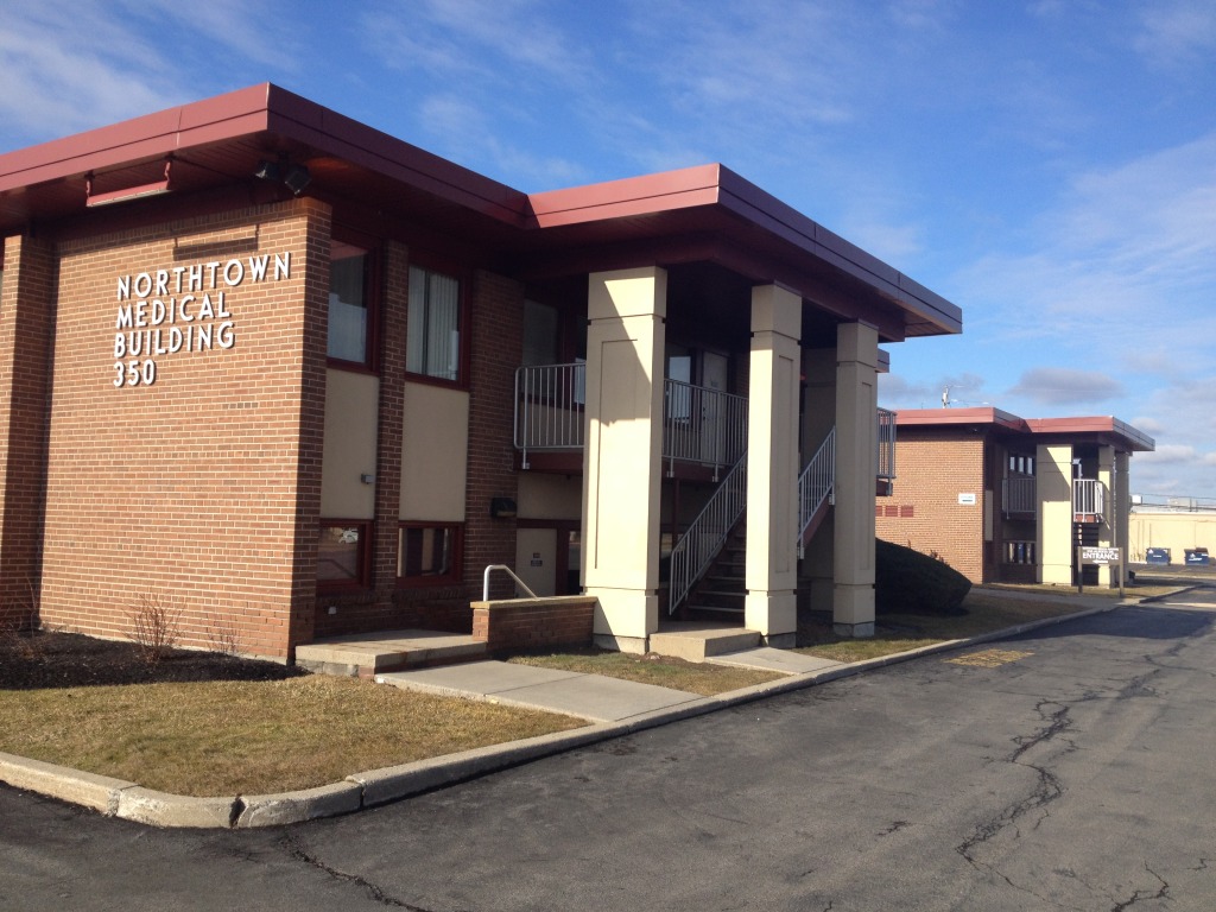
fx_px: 1229
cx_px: 608
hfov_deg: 52.6
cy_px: 456
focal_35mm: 35
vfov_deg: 40.7
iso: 50
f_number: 2.4
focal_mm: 4.28
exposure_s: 1/1255
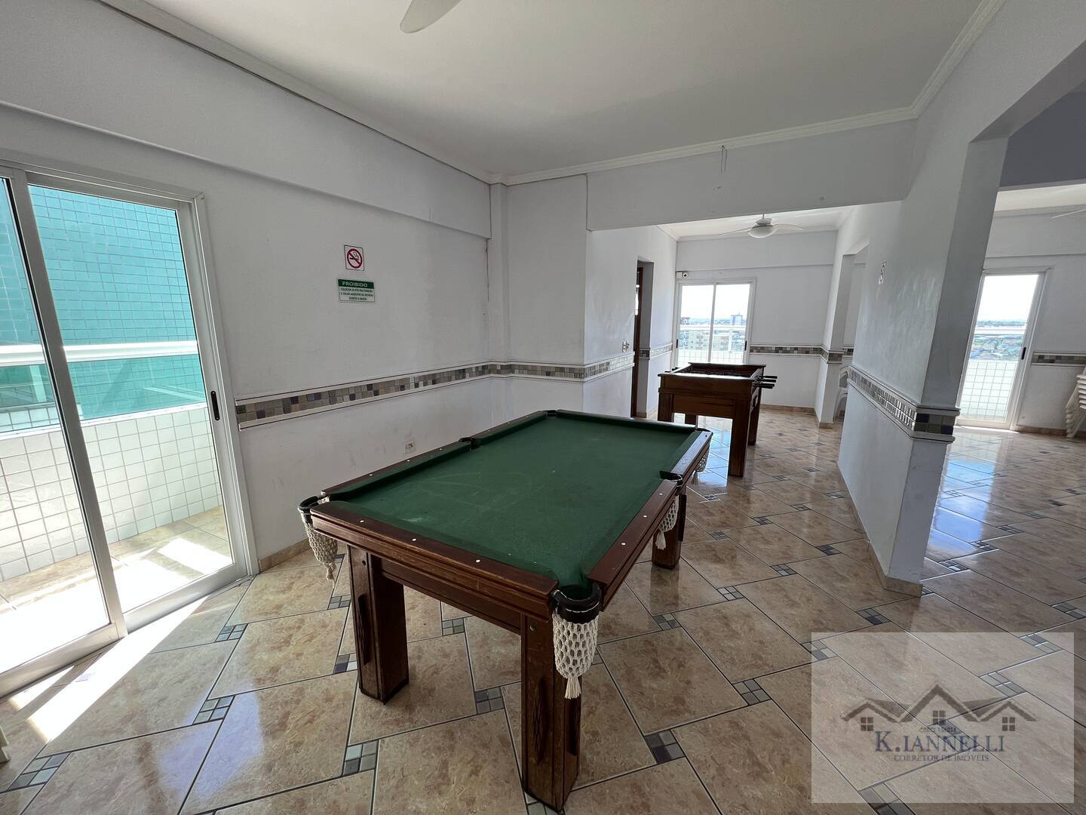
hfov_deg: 106.2
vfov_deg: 89.9
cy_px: 408
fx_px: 408
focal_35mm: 13
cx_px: 543
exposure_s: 1/99
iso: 40
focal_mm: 1.57
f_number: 1.8
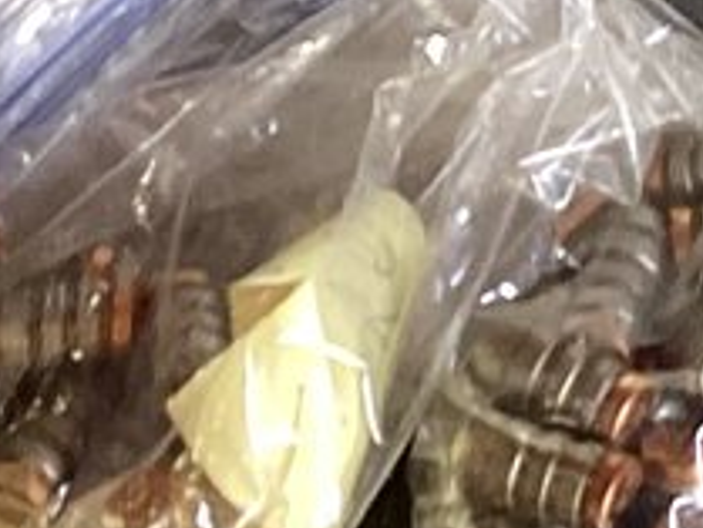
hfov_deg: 8.6
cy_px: -1115
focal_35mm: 224
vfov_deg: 6.1
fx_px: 4552
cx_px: 1112
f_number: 2.4
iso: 160
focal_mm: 3.3
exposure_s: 1/50
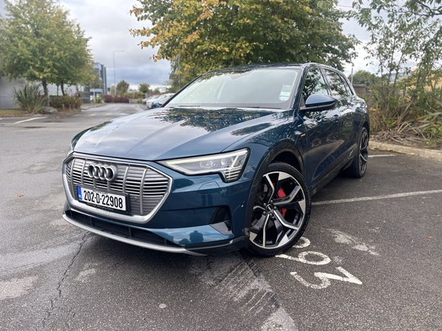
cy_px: 165
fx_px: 345
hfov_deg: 65.3
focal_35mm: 27
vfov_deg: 51.3
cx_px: 221
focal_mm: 5.96
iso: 50
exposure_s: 1/887
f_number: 1.6
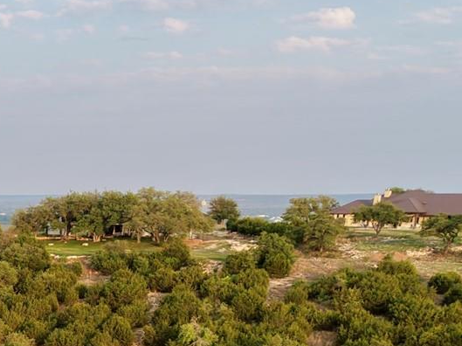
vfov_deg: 14.8
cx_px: -334
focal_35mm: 93
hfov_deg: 17.6
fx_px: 1240
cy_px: 520
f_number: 1.8
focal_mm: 8.67
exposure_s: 1/1250
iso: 230
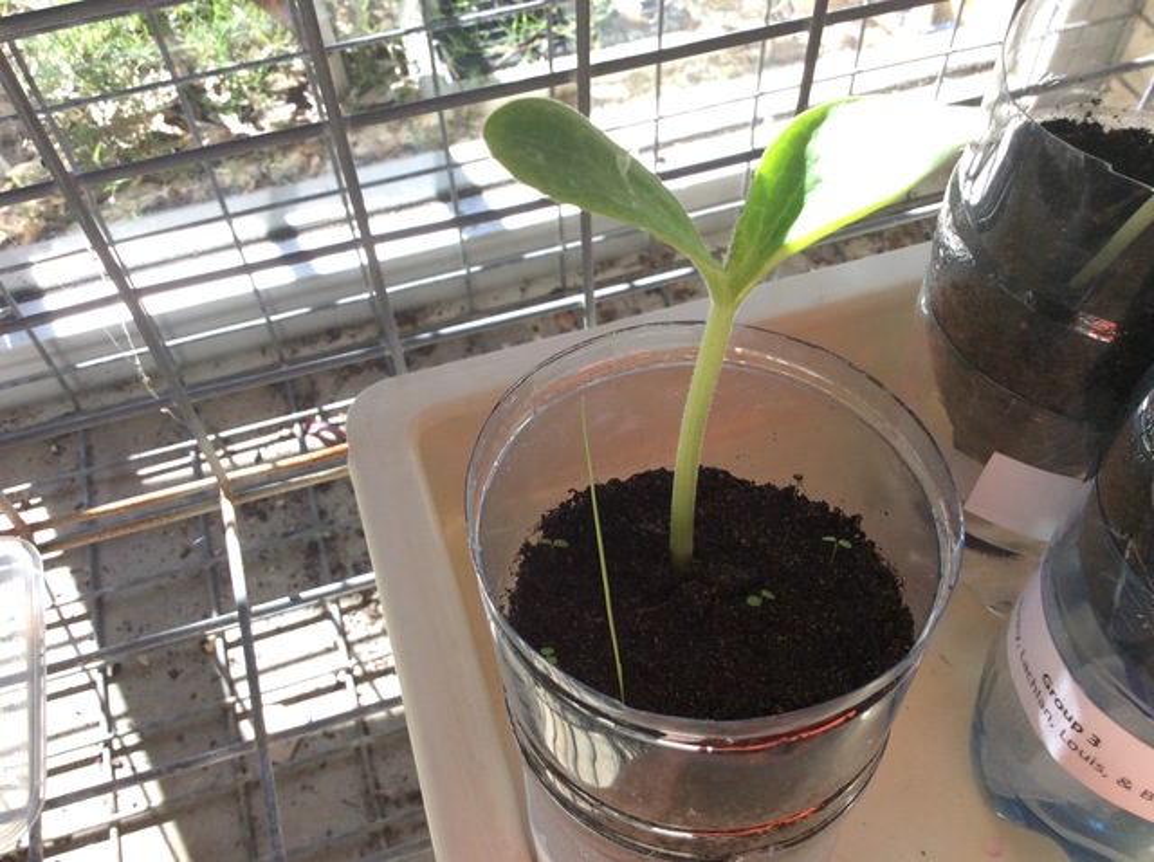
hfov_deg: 56.9
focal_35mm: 32
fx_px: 1065
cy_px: 431
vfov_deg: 44.1
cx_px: 577
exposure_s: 1/164
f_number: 2.4
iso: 32
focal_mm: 3.3
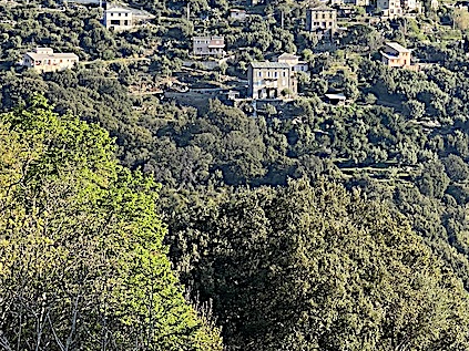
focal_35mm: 127
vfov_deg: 11.6
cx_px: 319
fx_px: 1720
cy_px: 71
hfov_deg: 15.5
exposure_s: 1/648
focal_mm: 6
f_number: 2
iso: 20
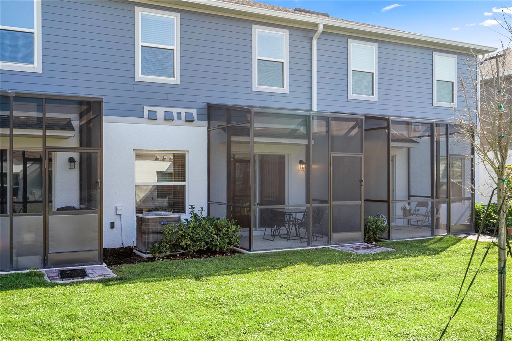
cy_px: 170
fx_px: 498
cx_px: 256
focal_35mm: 35
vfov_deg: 37.8
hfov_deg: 54.4
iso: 320
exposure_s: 1/200
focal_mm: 35
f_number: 8
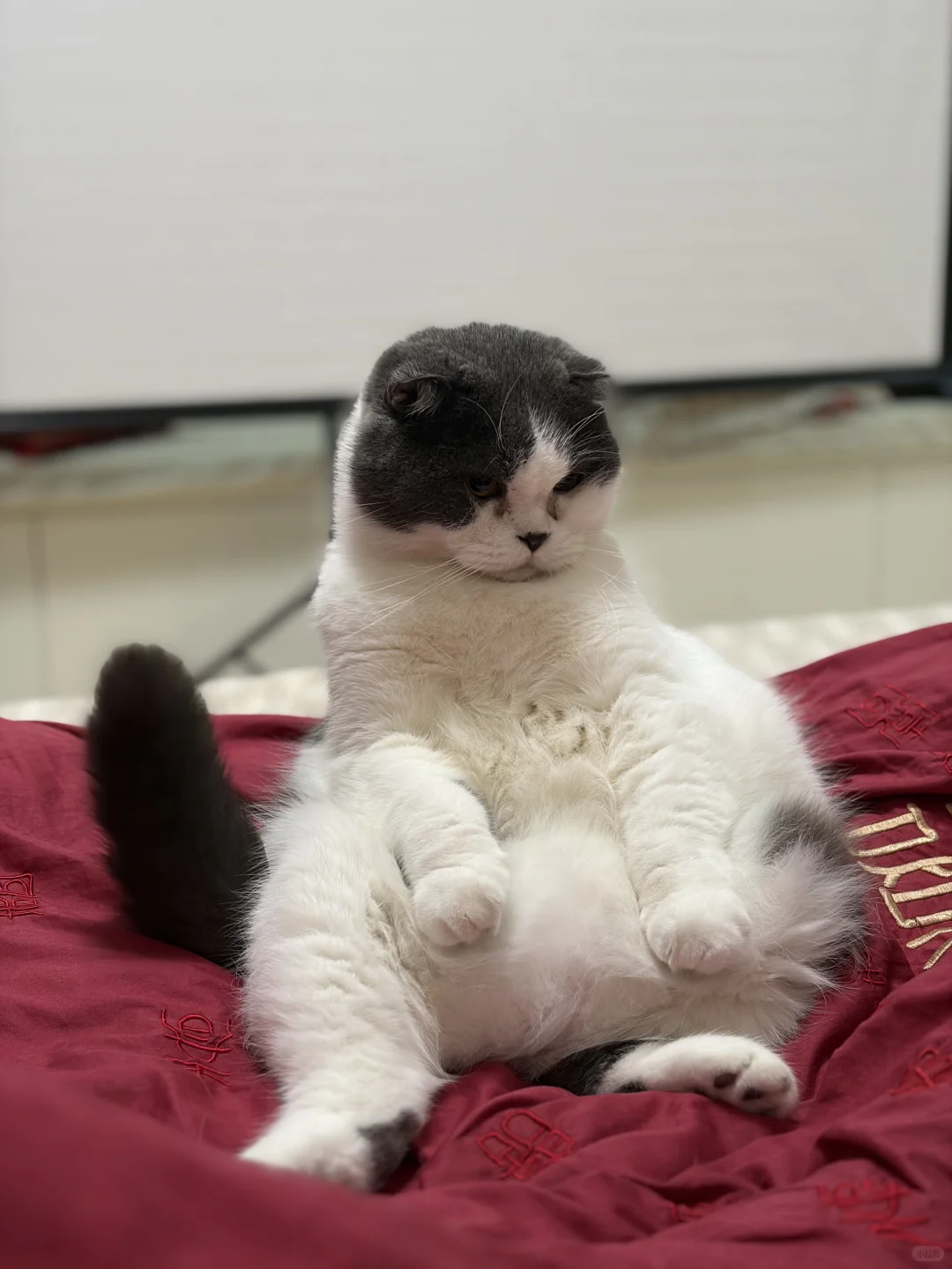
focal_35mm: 52
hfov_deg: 28.0
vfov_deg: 36.8
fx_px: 1907
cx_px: 476
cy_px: 634
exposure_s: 1/50
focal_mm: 5.96
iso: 125
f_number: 1.6
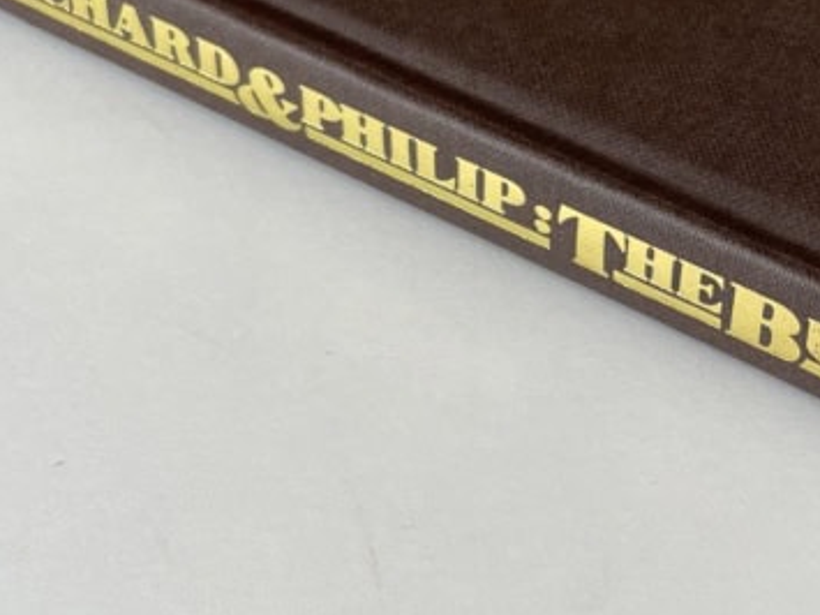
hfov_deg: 25.1
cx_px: 769
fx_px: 1776
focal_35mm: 75
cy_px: 176
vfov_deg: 19.5
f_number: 1.6
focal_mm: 4.2
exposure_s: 1/100
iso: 50
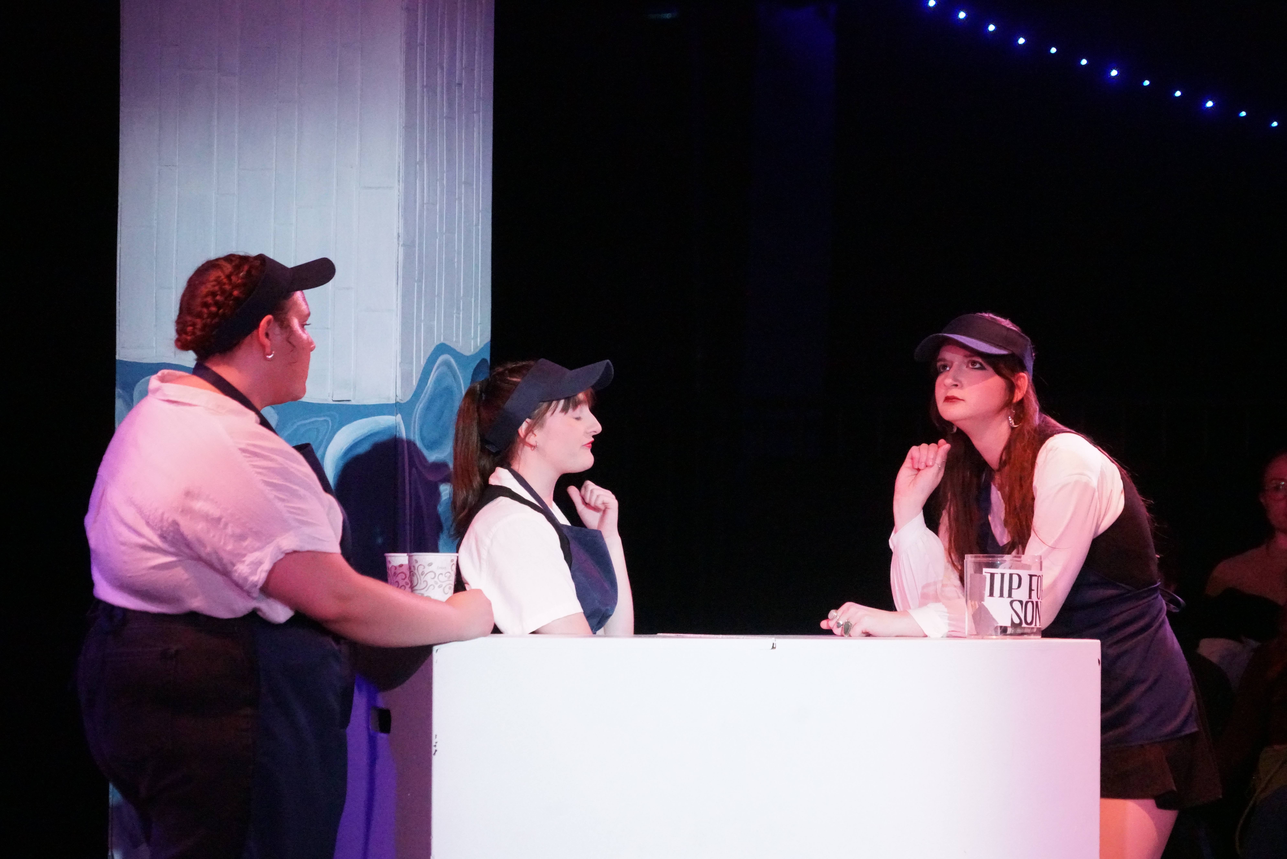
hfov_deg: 14.1
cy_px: 430
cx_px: 644
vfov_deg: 9.4
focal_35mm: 146
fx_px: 5220
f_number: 6.3
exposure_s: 1/200
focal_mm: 146
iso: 25600
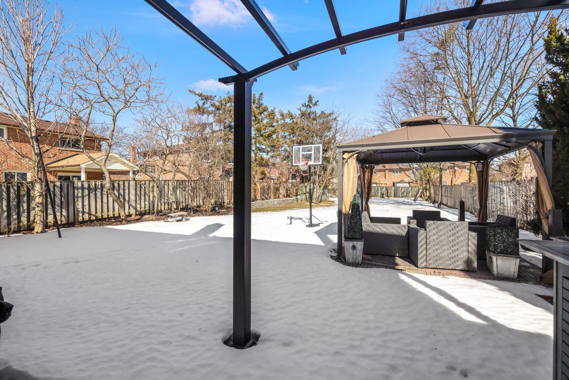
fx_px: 253
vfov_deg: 73.7
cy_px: 190
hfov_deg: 96.7
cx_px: 284
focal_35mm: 16
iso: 400
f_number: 8
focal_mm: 16
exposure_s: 1/500
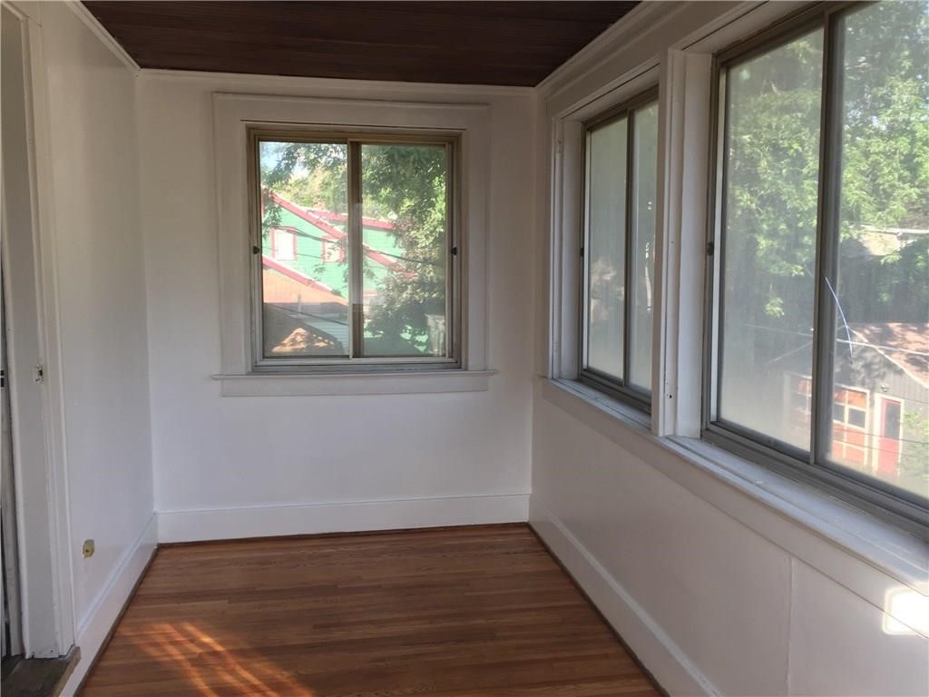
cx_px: 464
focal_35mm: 29
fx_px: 778
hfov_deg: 61.7
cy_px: 348
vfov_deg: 48.2
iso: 40
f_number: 2.2
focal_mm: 4.15
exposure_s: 1/60
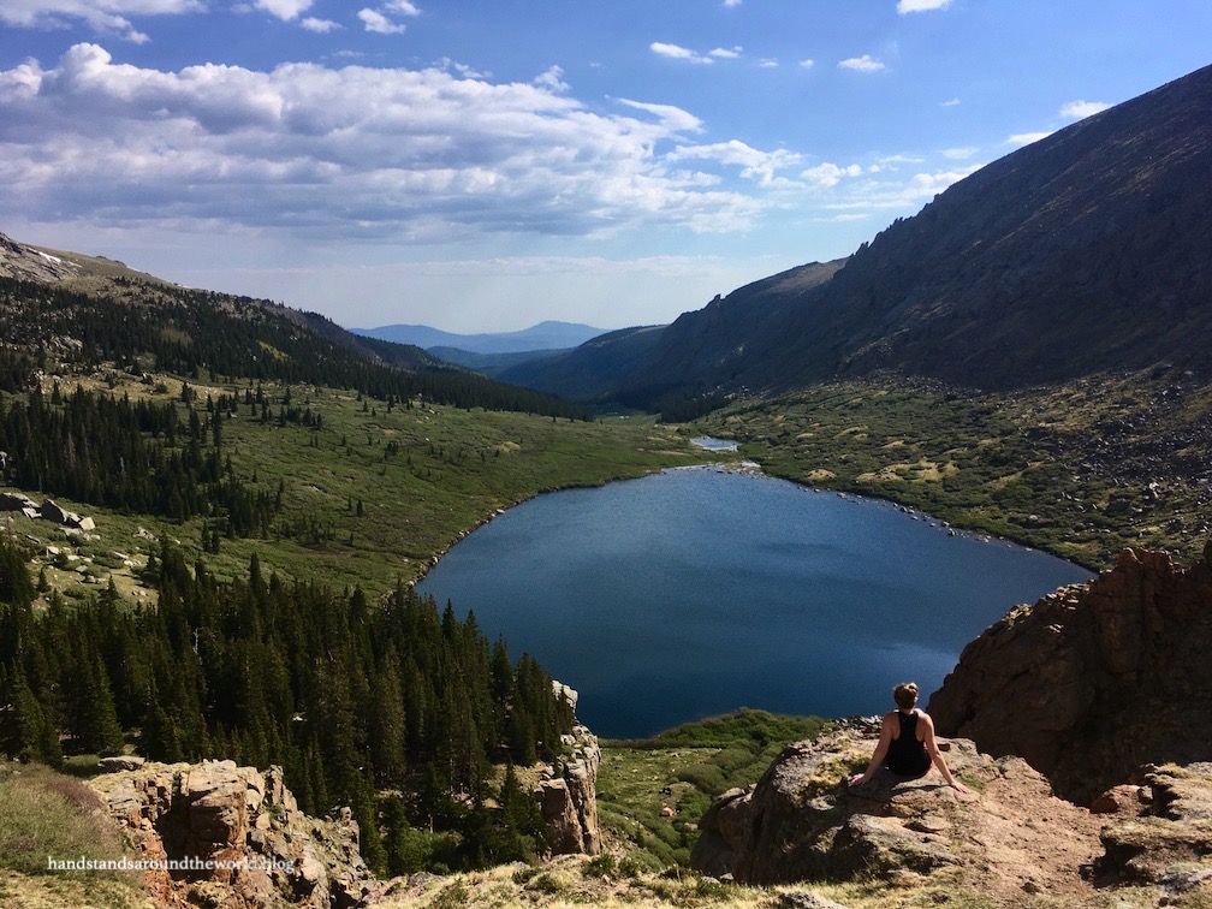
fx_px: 1015
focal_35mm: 29
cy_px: 454
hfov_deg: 61.7
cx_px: 606
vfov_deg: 48.2
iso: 25
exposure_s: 1/2481
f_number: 2.2
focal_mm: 4.15
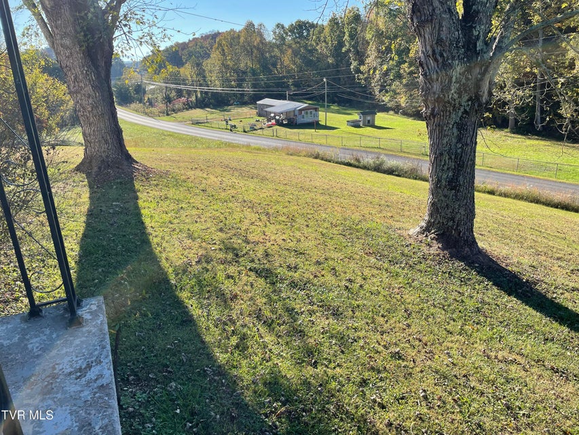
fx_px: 435
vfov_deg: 53.1
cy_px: 218
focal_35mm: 26
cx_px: 290
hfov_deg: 67.3
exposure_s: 1/1147
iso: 32
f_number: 1.6
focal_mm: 4.2
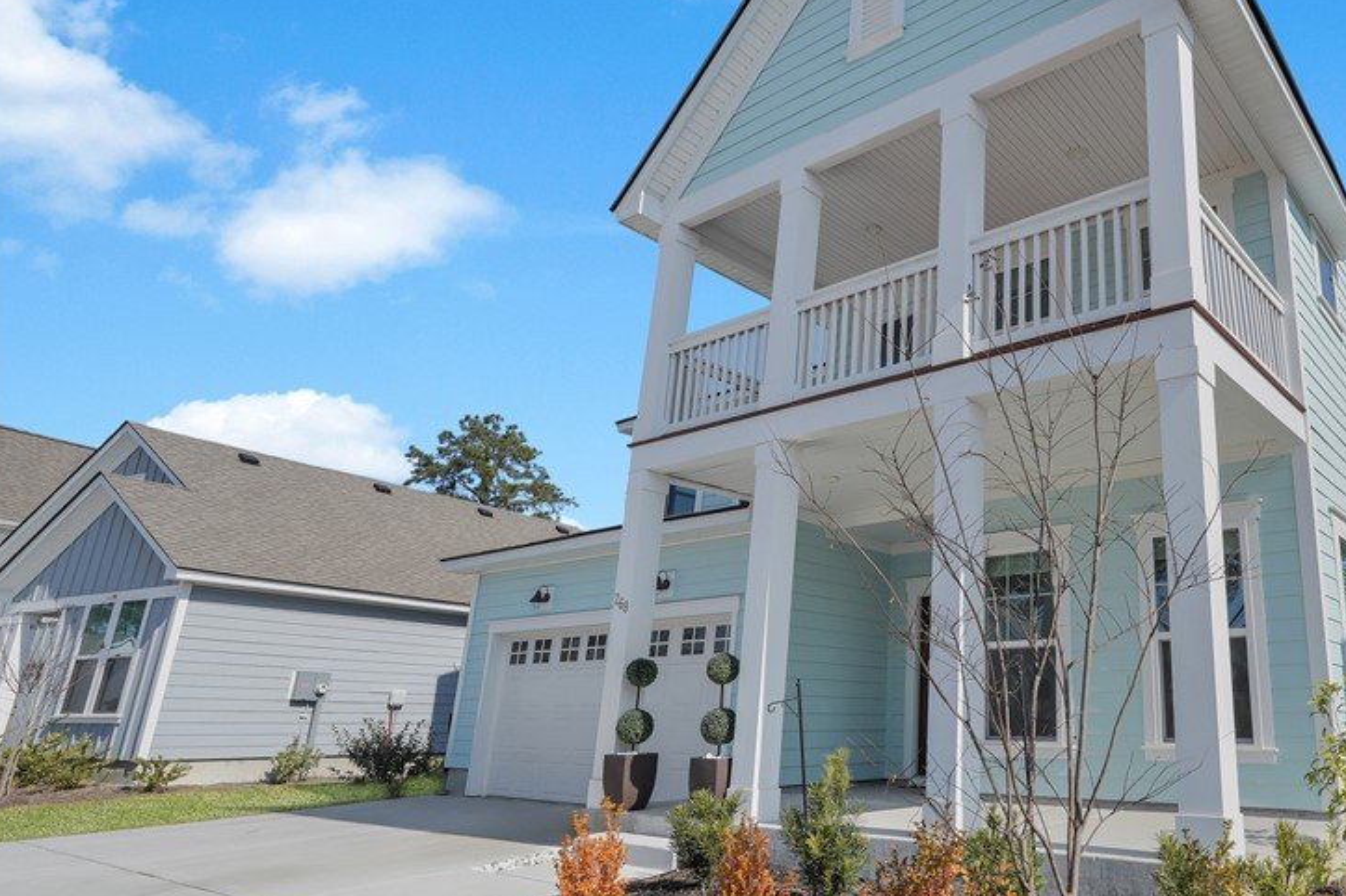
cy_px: 453
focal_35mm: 24
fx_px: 897
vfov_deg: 53.1
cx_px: 991
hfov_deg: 69.5
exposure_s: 1/250
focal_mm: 16
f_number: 9
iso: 320
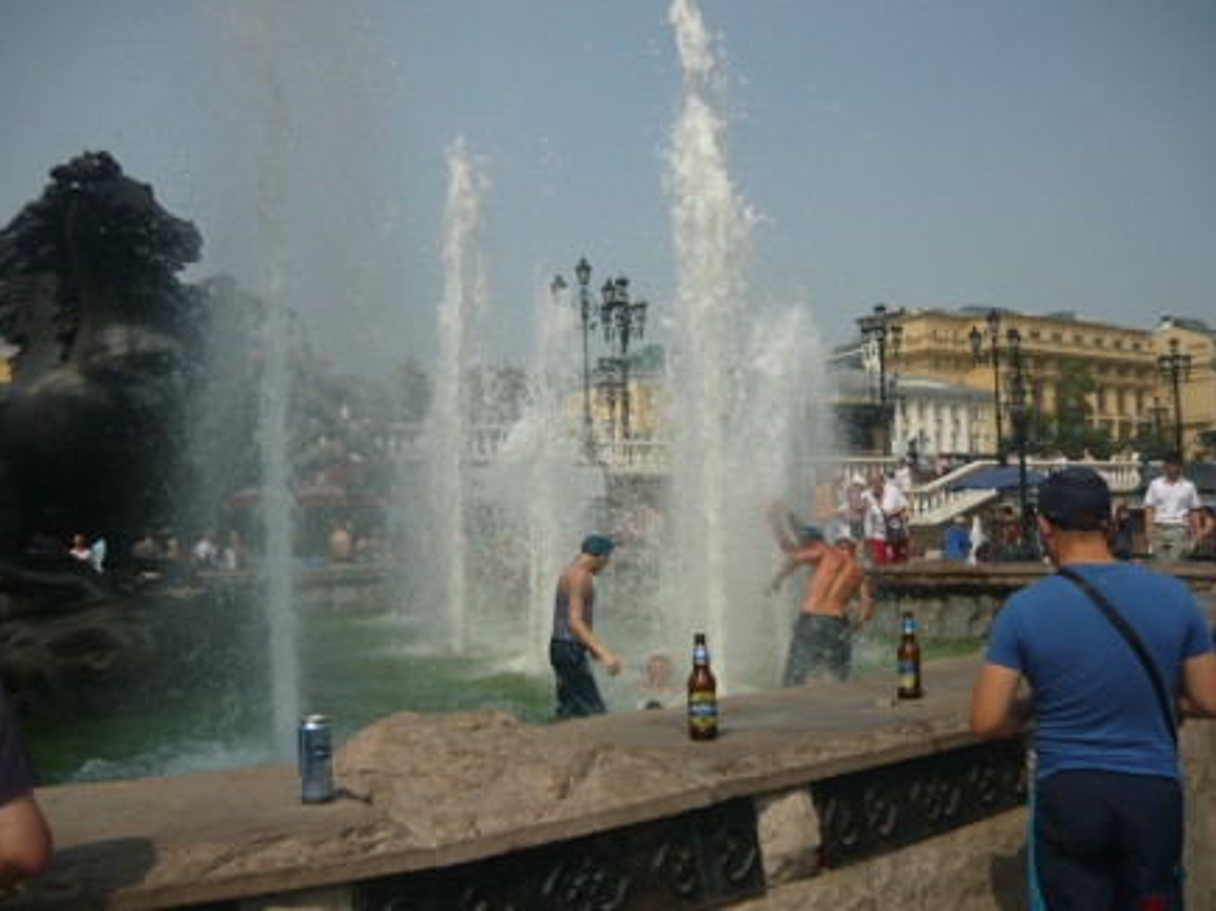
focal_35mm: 34
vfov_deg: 41.8
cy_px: 464
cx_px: 615
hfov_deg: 54.0
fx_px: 1194
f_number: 8
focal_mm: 5.5
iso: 100
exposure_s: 1/400
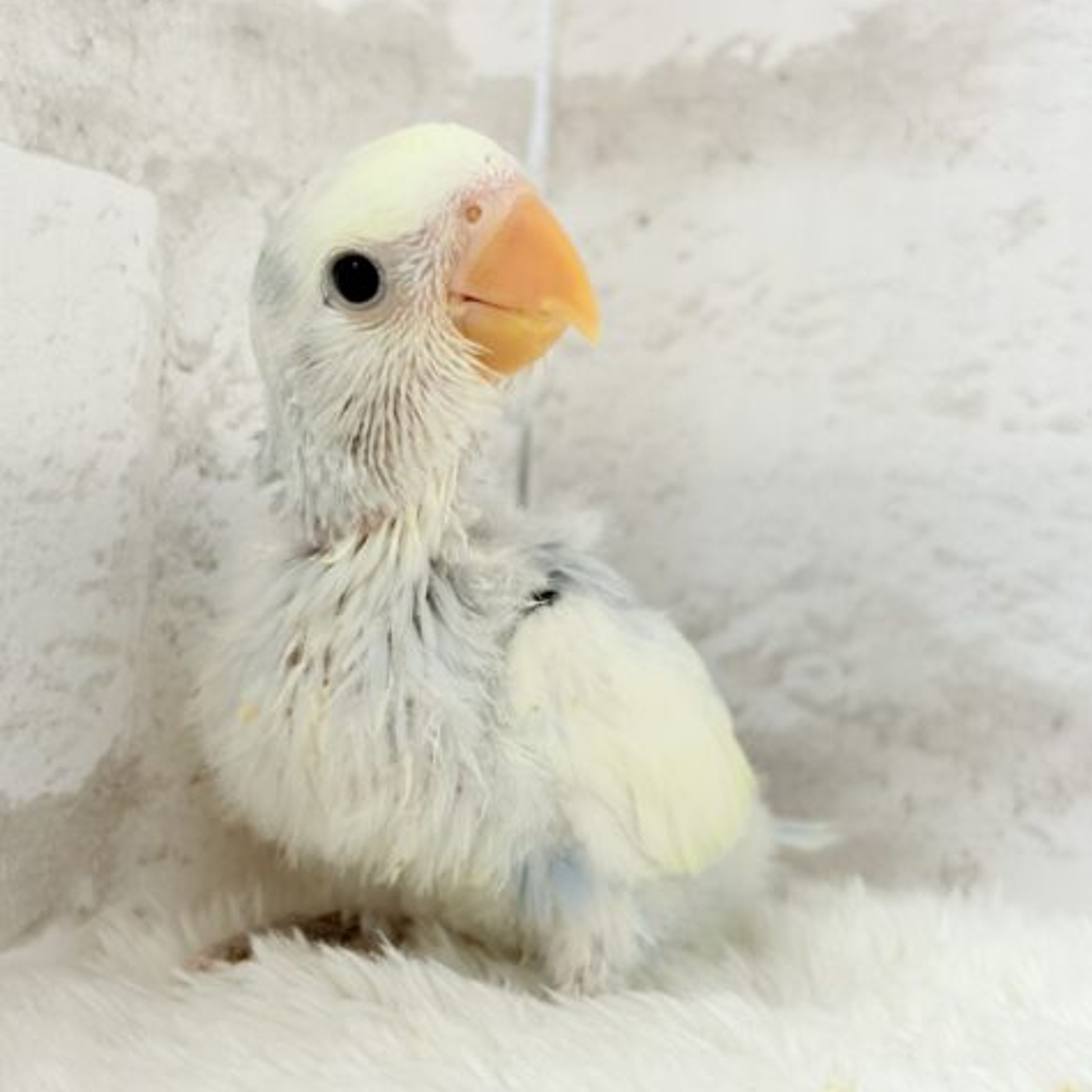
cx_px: 442
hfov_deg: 27.7
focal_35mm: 62
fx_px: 2213
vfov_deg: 27.7
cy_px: 541
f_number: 1.6
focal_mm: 5.96
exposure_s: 1/100
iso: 100
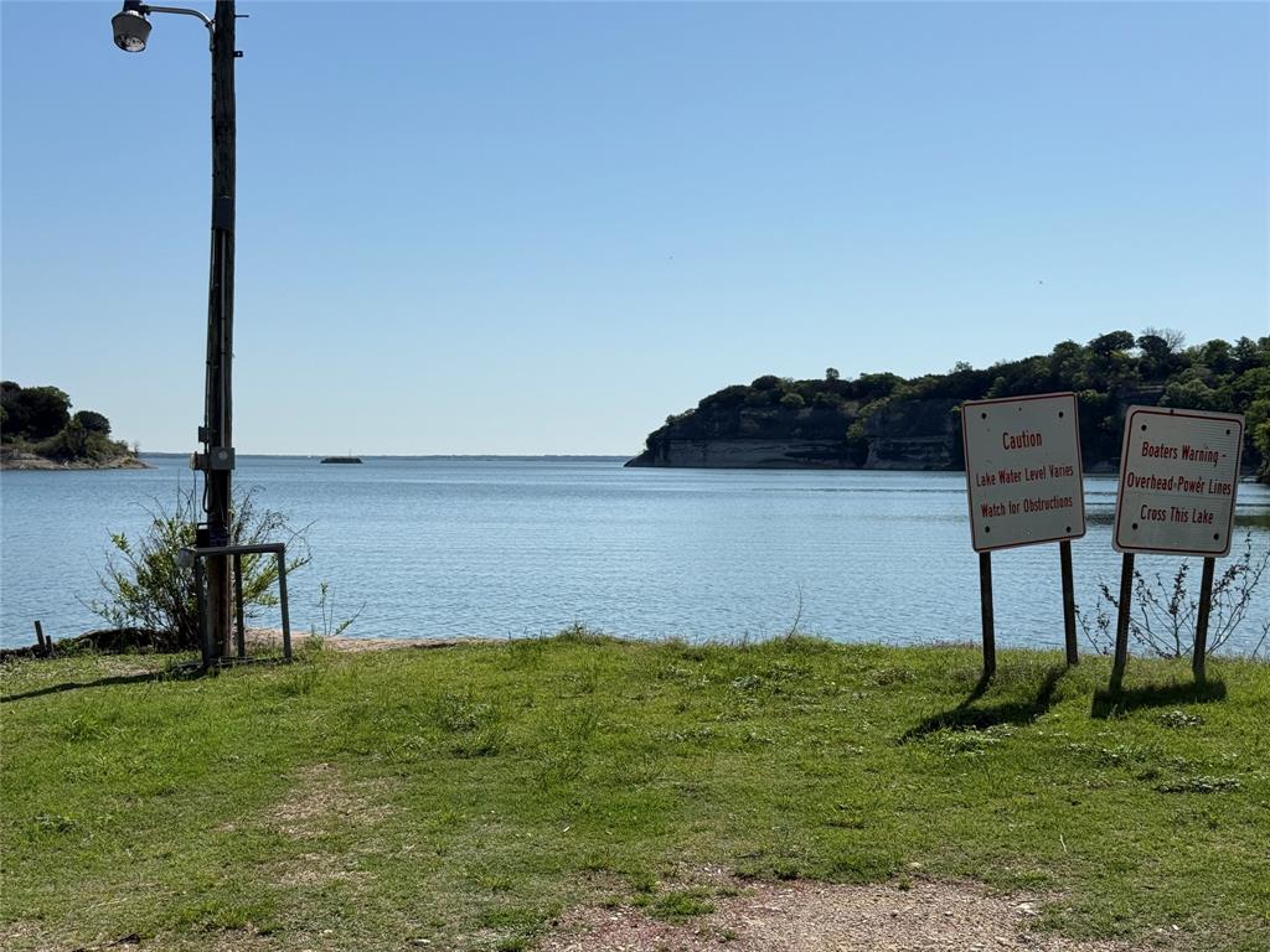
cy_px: 476
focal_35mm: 48
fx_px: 1761
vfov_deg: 30.3
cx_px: 635
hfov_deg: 39.7
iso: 64
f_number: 1.78
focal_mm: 6.76
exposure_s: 1/8772
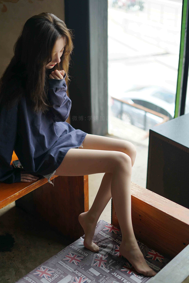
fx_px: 393
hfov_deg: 27.0
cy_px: 142
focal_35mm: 50
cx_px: 94
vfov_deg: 39.6
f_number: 1.8
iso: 200
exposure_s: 1/320
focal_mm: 50
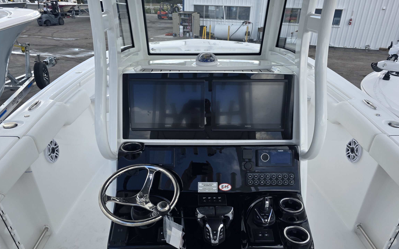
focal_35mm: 27
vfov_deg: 45.6
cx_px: 194
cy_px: 157
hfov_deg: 68.4
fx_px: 294
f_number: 1.7
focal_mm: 6.3
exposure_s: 1/2198
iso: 80
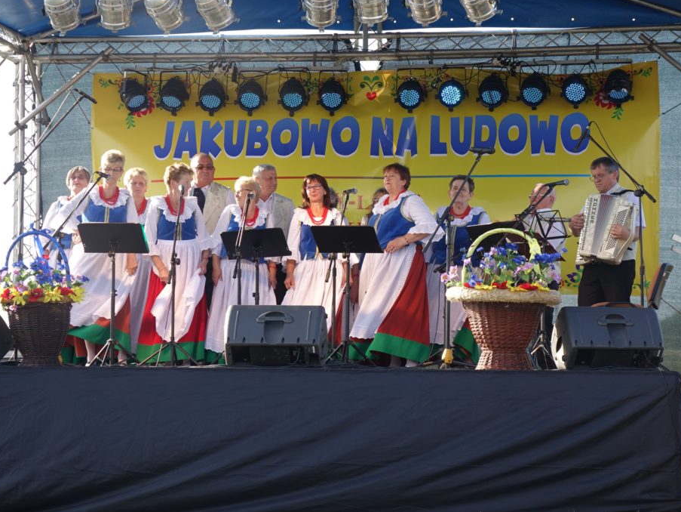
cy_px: 255
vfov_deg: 13.6
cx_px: 375
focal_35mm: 109
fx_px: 2145
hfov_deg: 18.0
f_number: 4
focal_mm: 36.77
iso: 125
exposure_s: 1/200
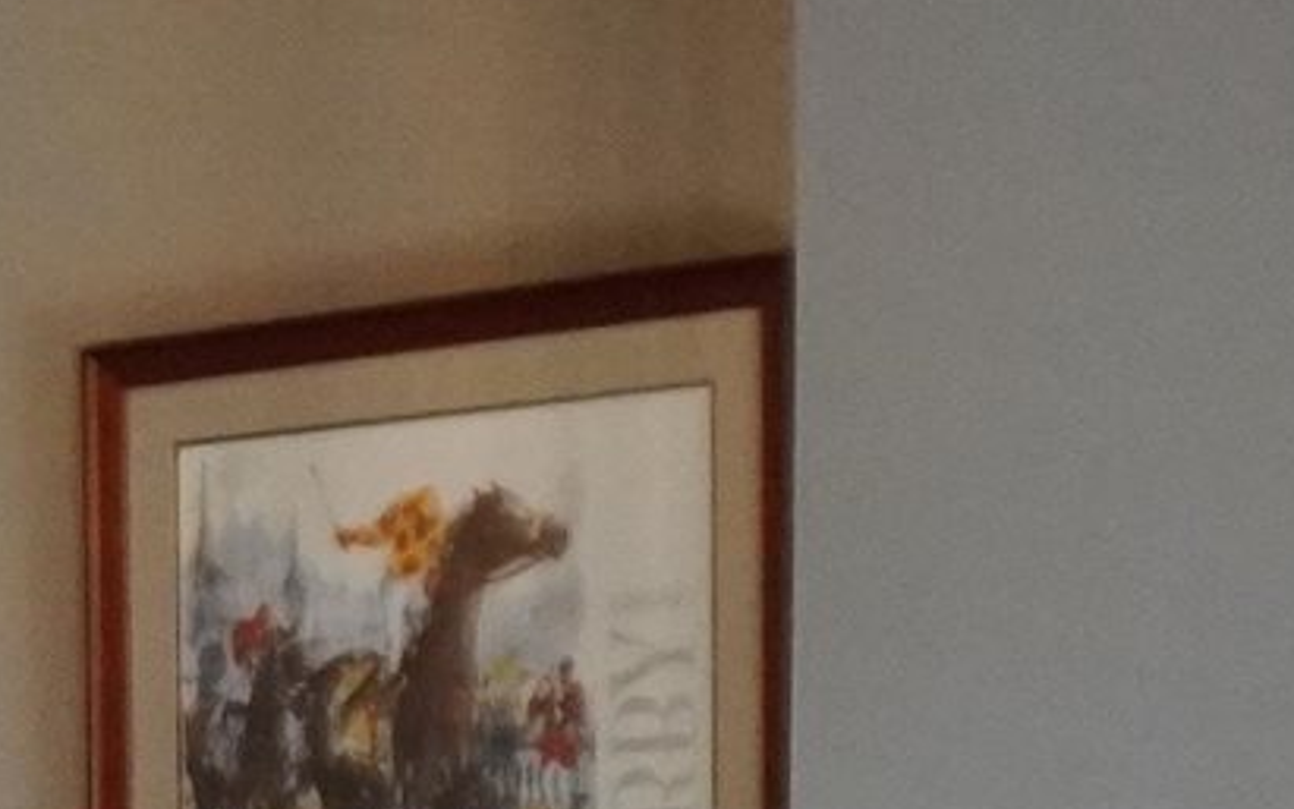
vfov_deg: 6.9
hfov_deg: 10.3
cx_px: -1486
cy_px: 1612
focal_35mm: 183
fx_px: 6455
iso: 2500
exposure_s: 1/160
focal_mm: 16
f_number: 3.5
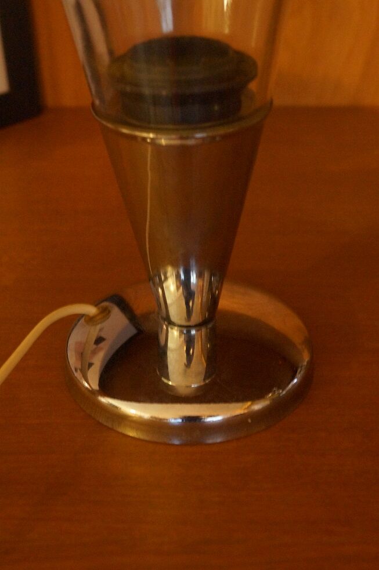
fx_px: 823
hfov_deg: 25.9
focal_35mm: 52
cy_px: 285
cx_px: 190
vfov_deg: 38.2
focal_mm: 35
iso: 3200
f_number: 6.3
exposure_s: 1/8
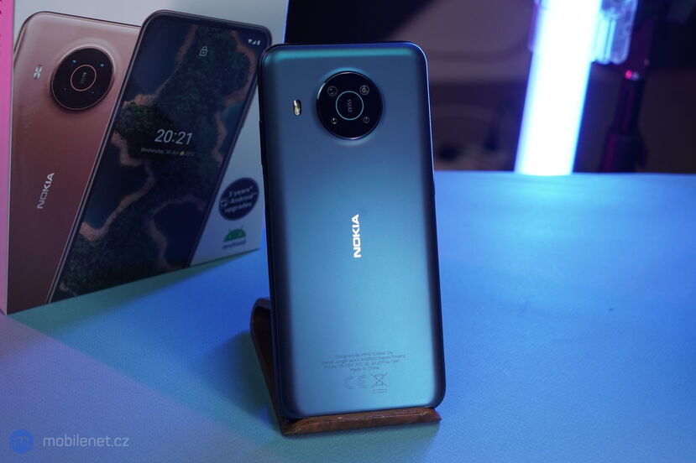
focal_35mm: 70
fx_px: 1353
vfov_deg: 19.4
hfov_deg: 28.9
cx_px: 348
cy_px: 232
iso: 800
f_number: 8
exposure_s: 1/200
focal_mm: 70
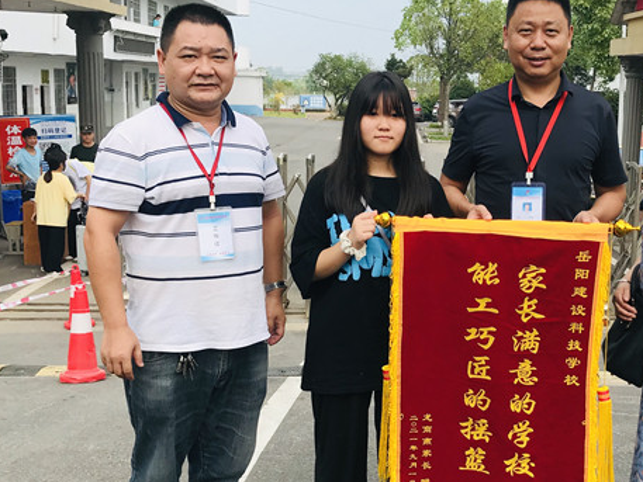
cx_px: 424
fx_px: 910
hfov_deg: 38.5
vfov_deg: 29.7
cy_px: 237
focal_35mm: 49
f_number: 1.8
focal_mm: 3.99
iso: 20
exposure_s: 1/812
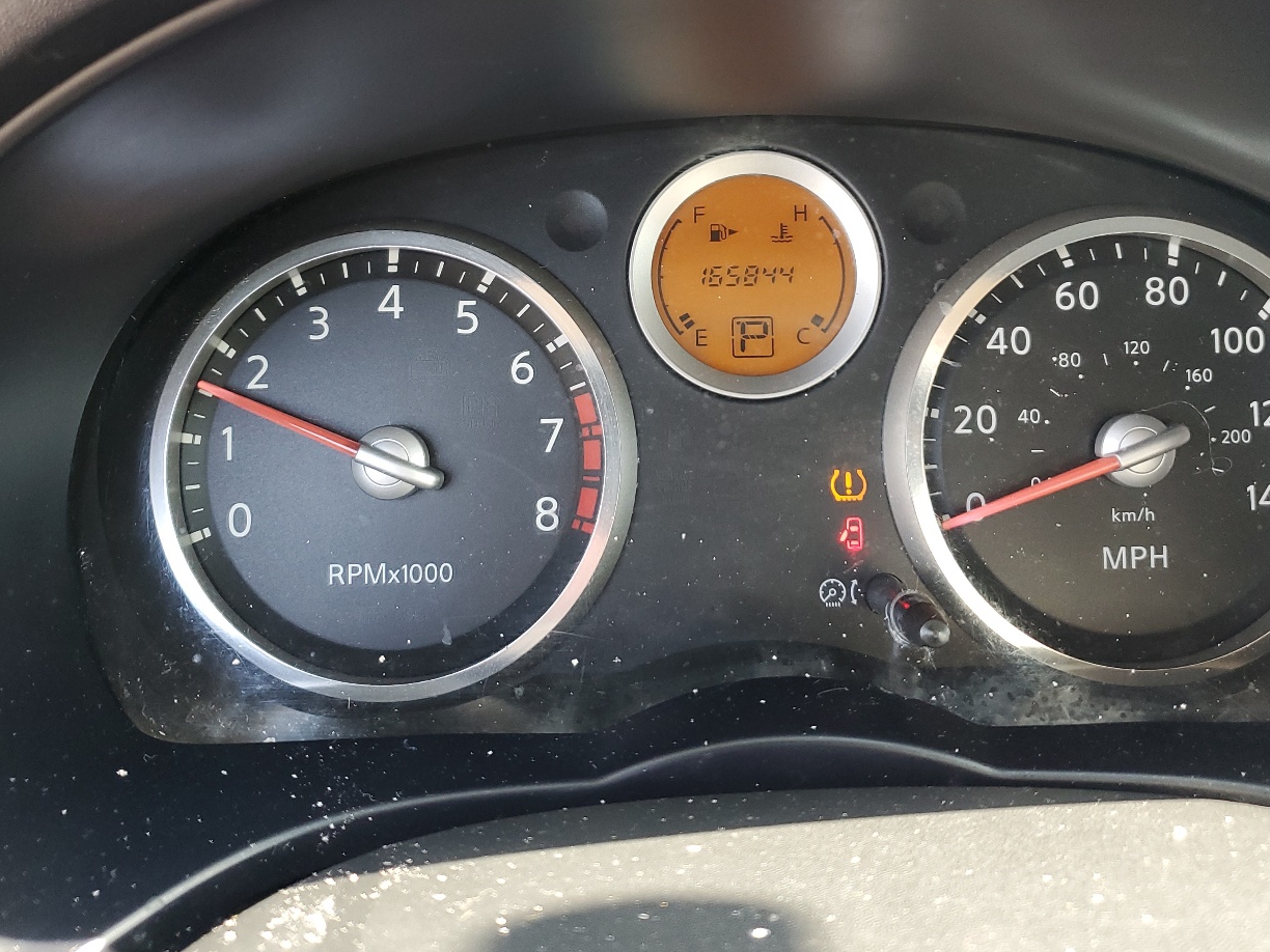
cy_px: 349
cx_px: 661
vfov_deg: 41.5
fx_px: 1247
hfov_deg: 53.9
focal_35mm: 34
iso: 89
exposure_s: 1/120
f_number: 1.5
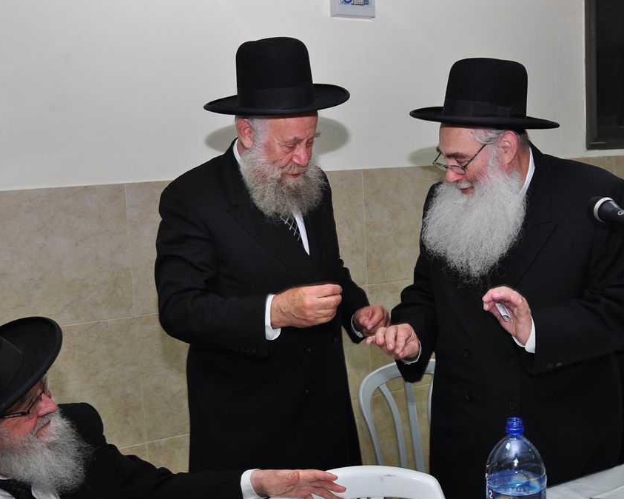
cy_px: 251
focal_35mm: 41
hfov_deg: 44.8
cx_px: 333
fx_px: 757
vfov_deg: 36.5
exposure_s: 1/60
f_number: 6.3
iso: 400
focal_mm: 24
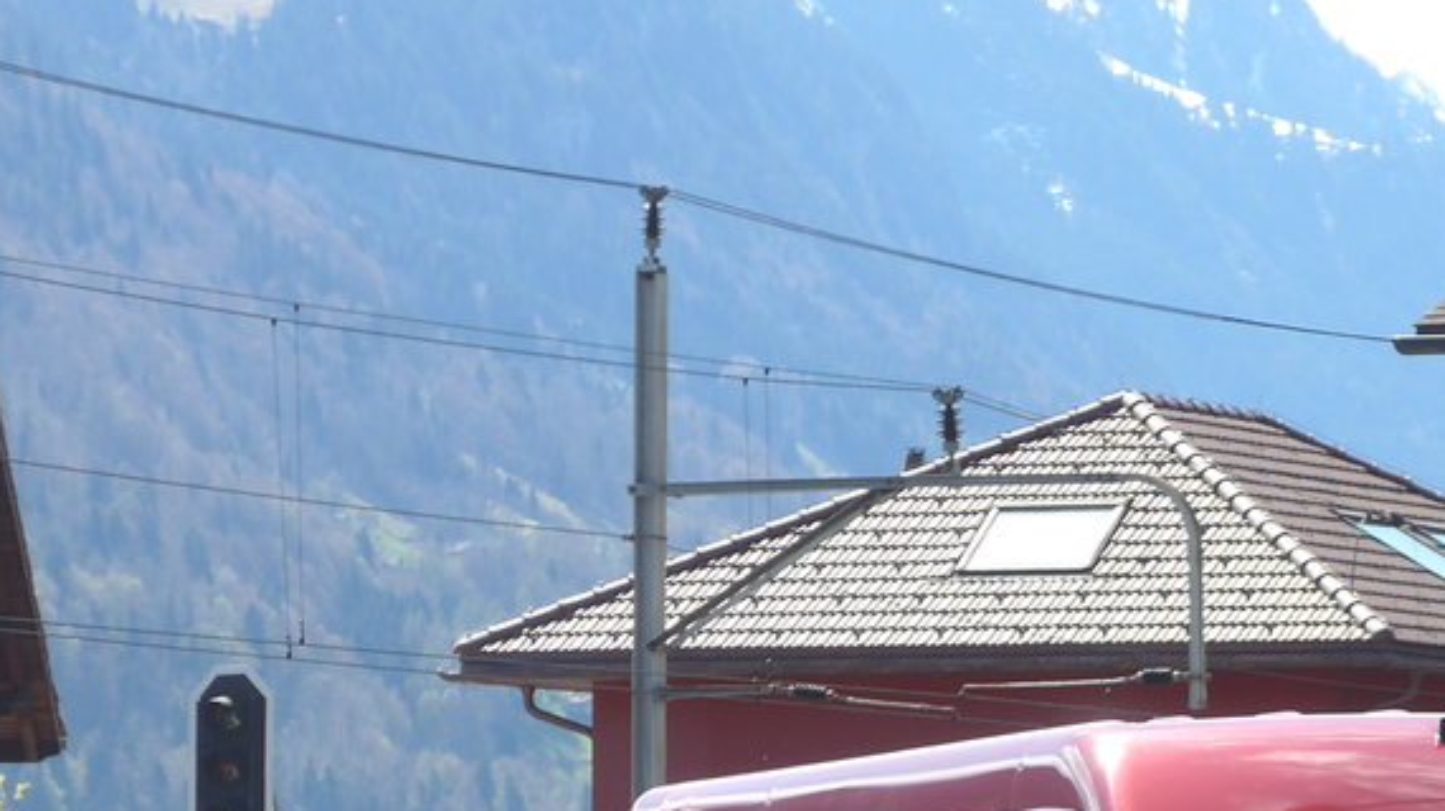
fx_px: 11604
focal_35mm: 303
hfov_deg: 7.1
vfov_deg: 4.0
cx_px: 1336
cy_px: 1130
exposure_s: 1/200
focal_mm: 25.7
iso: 80
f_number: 5.3
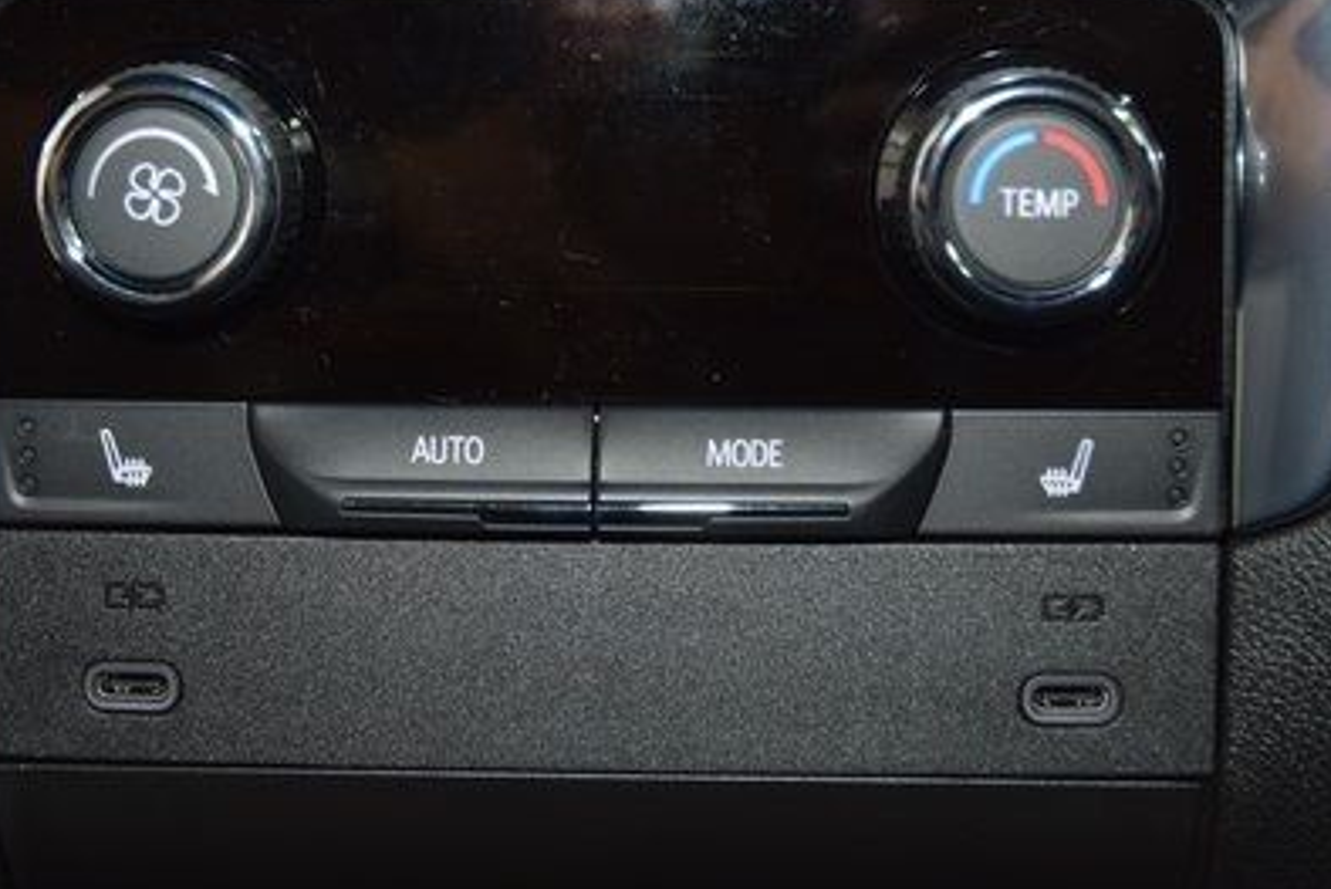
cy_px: 242
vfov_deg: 20.6
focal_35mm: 66
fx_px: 2434
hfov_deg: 30.6
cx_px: 608
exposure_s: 1/15
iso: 500
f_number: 3.8
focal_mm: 27
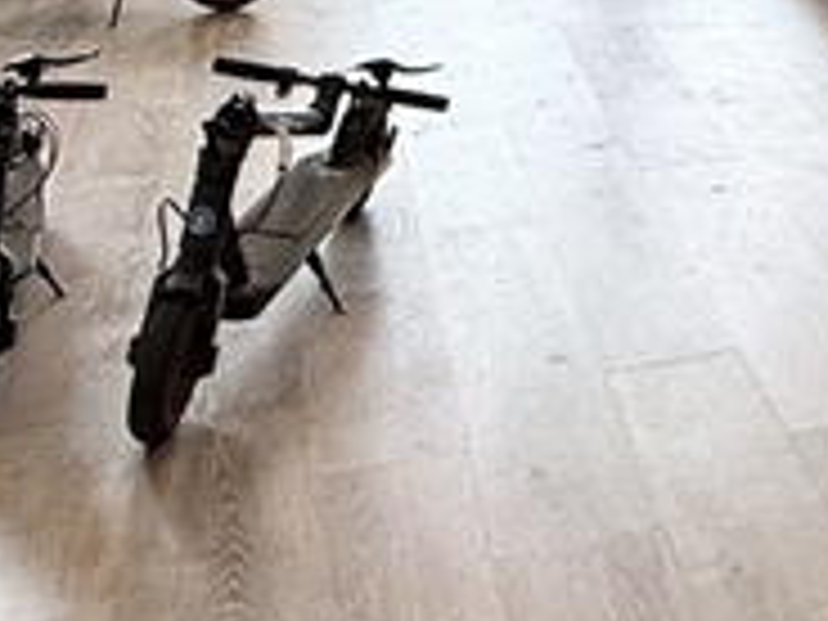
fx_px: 1866
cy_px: -261
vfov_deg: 17.3
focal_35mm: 78
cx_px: 1107
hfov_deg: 22.2
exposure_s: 1/120
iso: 160
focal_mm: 2.22
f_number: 2.2
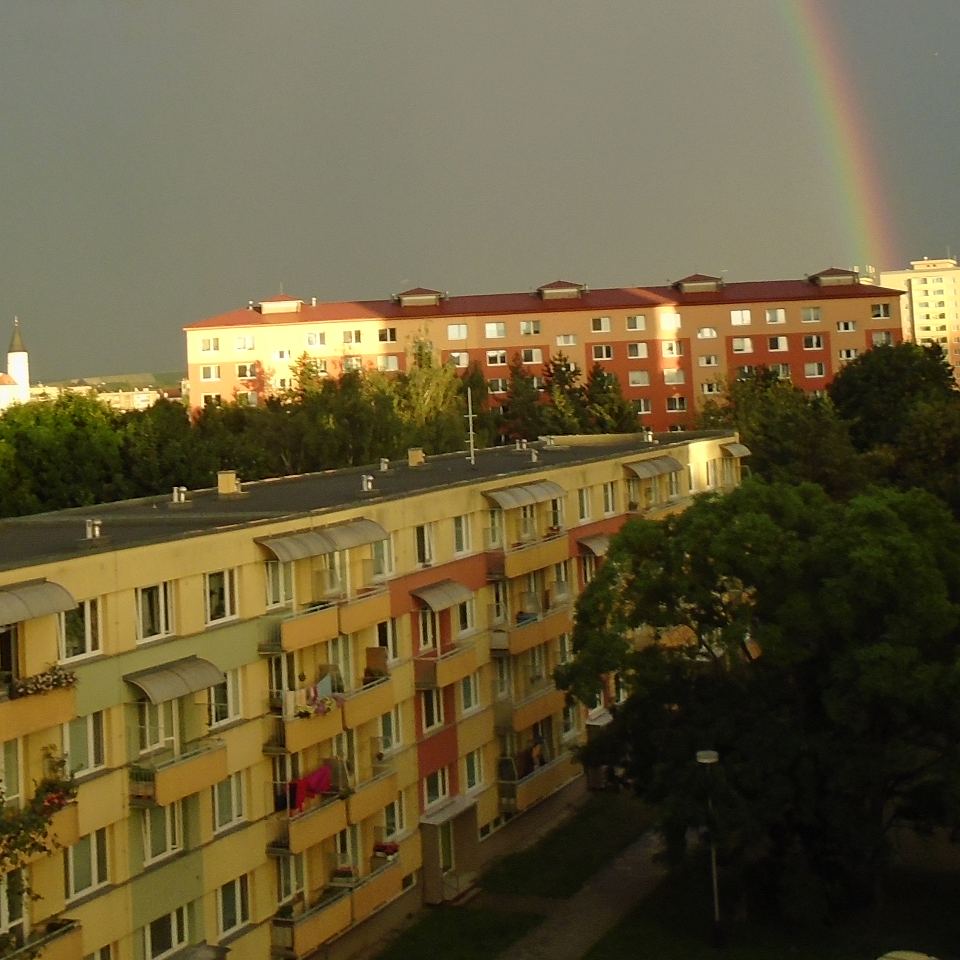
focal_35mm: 59
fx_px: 1851
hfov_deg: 29.1
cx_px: 458
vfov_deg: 28.5
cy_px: 195
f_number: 3.2
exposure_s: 1/40
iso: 100
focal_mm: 4.6
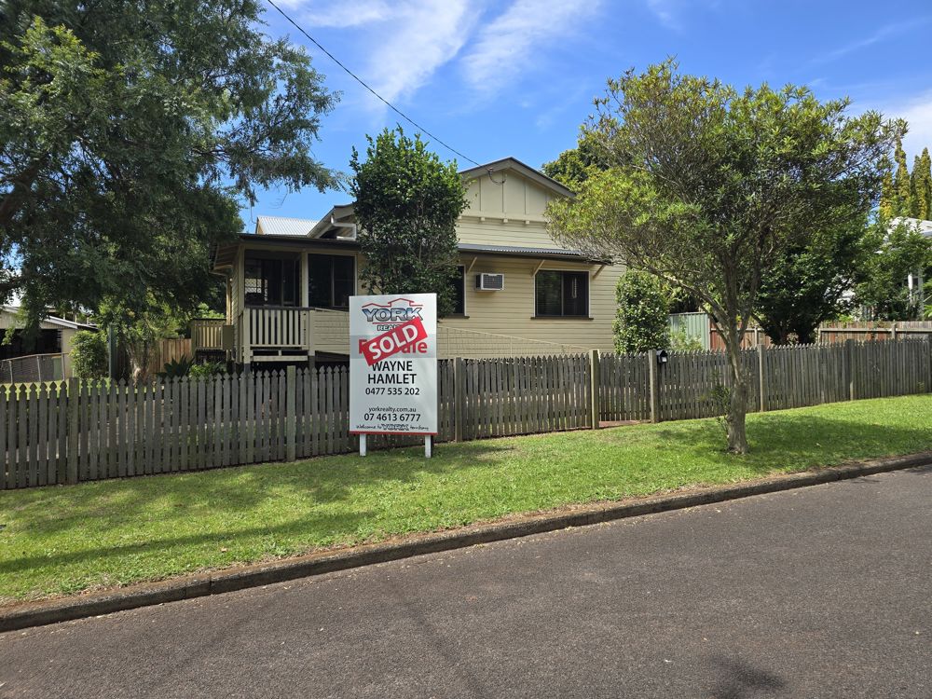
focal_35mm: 23
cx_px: 466
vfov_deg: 58.9
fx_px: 619
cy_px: 350
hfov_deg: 73.9
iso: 12
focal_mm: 6.3
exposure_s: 1/428
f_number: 1.7
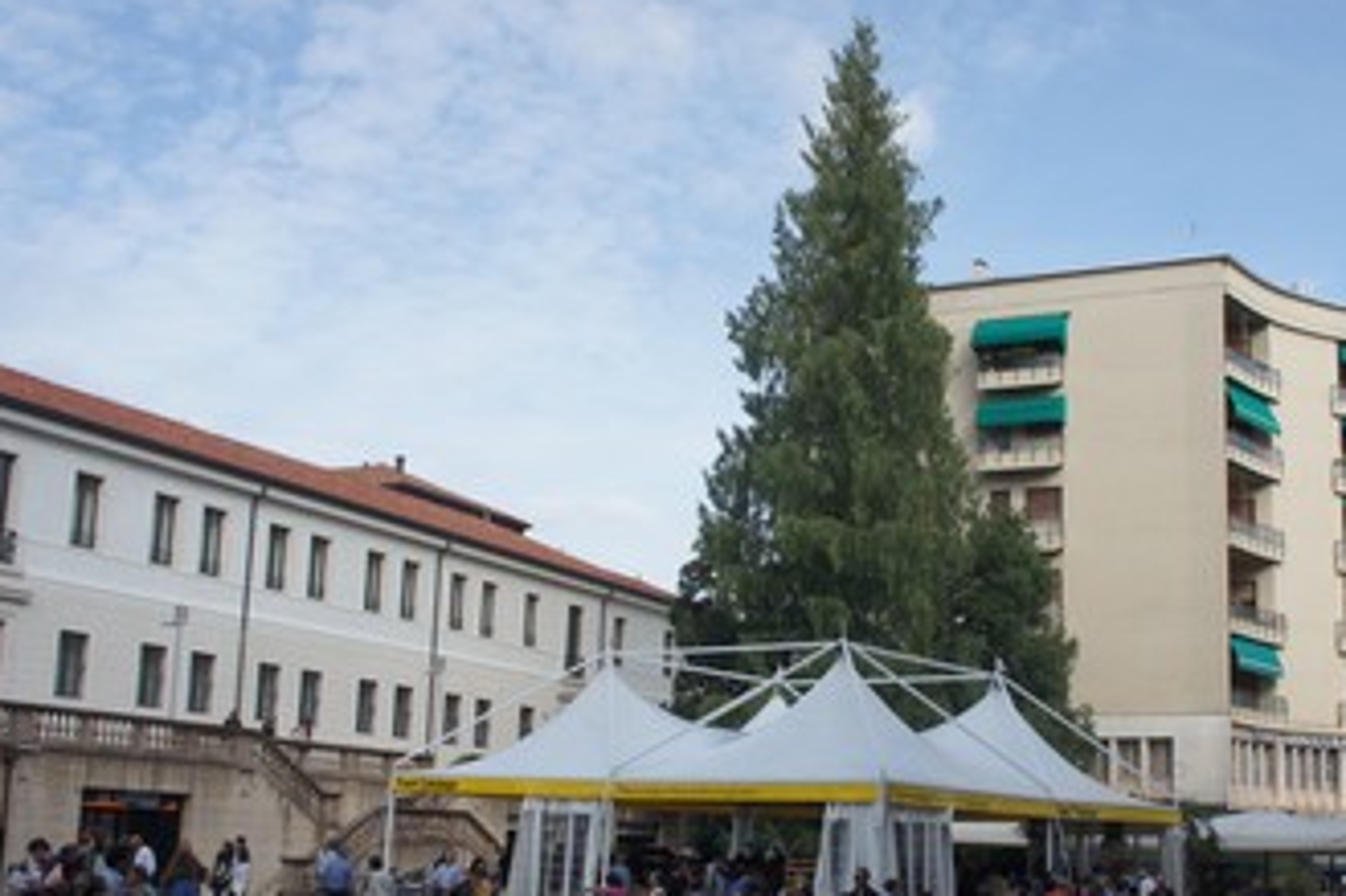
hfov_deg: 45.9
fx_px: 1569
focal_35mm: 42
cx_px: 863
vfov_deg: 31.7
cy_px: 577
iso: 200
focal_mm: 20
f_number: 8
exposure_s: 1/320
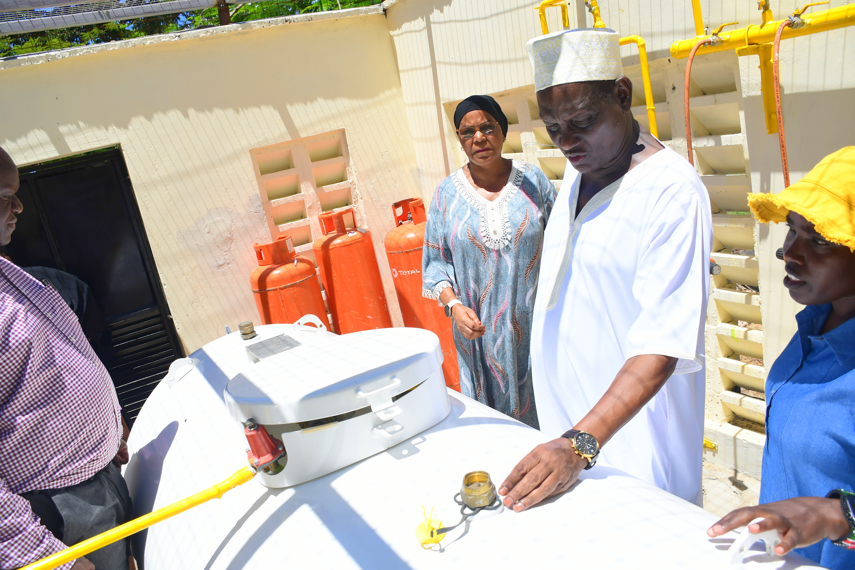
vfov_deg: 47.9
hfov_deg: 67.4
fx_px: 641
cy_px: 285
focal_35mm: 27
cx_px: 428
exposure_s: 1/500
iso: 100
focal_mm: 18
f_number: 6.3
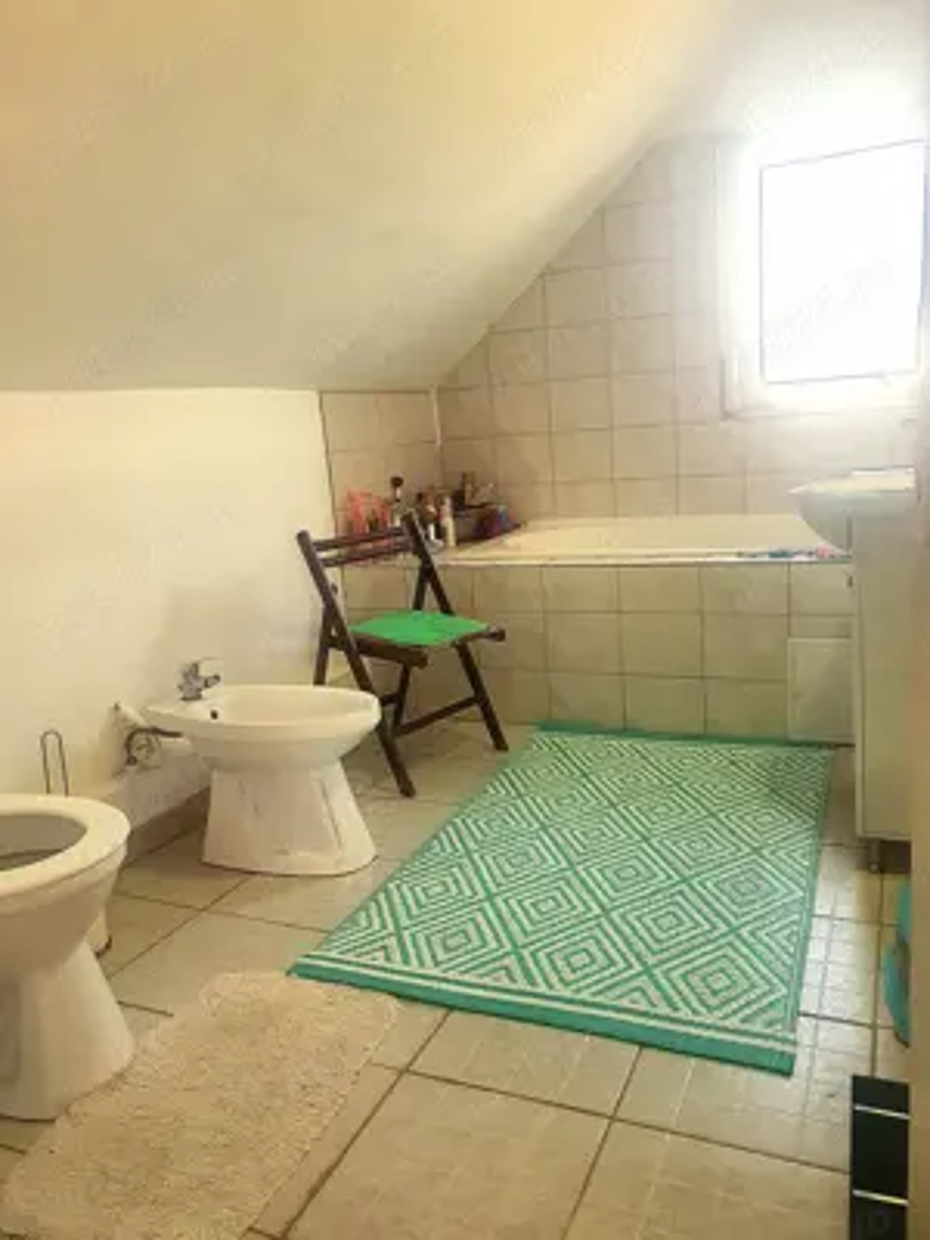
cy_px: 620
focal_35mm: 26
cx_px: 465
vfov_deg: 67.3
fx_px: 931
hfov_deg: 53.1
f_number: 2.4
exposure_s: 1/60.2
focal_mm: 4.32
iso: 200
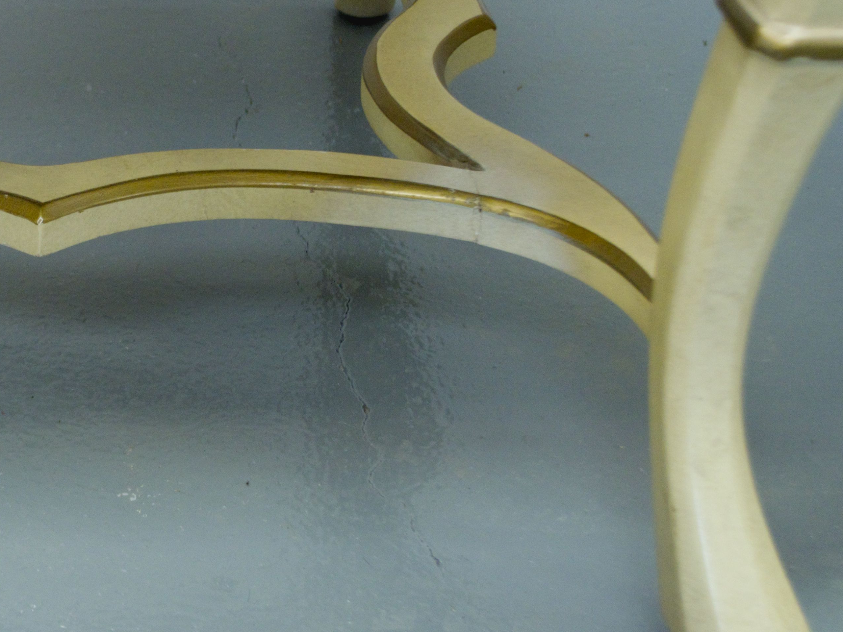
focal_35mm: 98
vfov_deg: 15.0
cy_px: 204
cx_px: -4
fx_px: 2390
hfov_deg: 19.4
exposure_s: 1/25
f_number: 4.5
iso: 400
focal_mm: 29
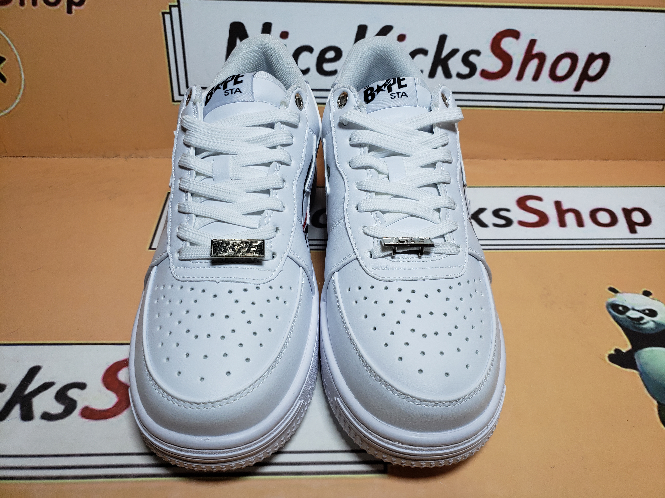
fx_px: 499
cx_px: 332
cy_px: 249
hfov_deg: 67.3
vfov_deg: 53.1
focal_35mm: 26
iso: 50
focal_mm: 4.3
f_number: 1.5
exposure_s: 1/942
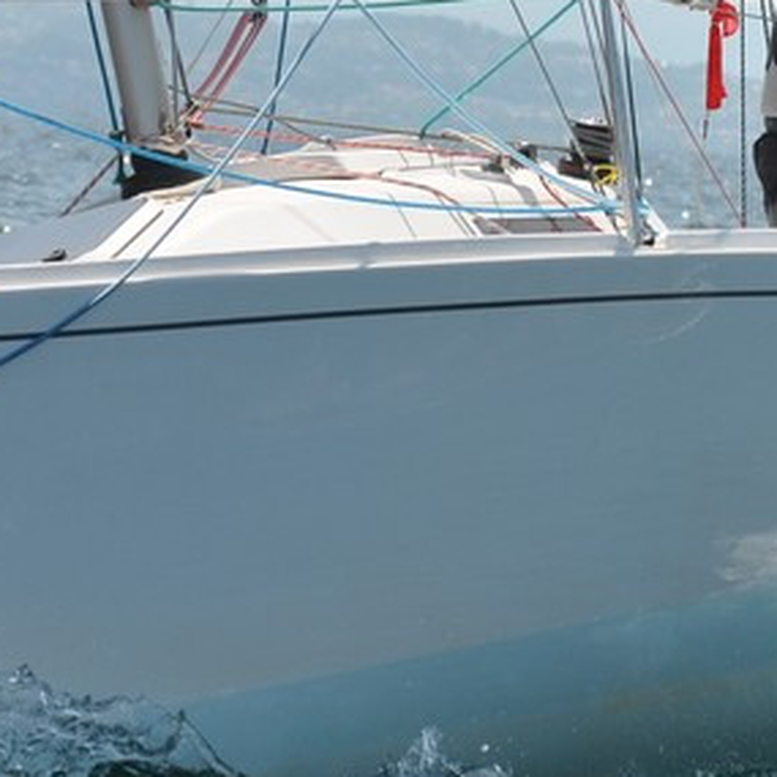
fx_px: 8749
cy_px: 37
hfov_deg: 5.1
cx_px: 573
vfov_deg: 5.1
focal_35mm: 345
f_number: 5.6
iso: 100
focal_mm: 75
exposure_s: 1/500
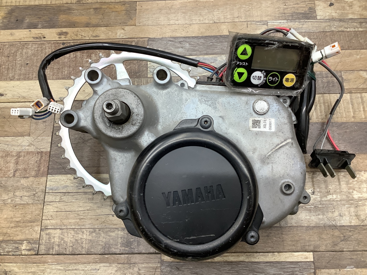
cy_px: 138
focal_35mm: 31
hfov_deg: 58.3
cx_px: 184
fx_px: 329
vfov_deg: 45.5
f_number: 2.4
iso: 125
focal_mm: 3.3
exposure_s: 1/60
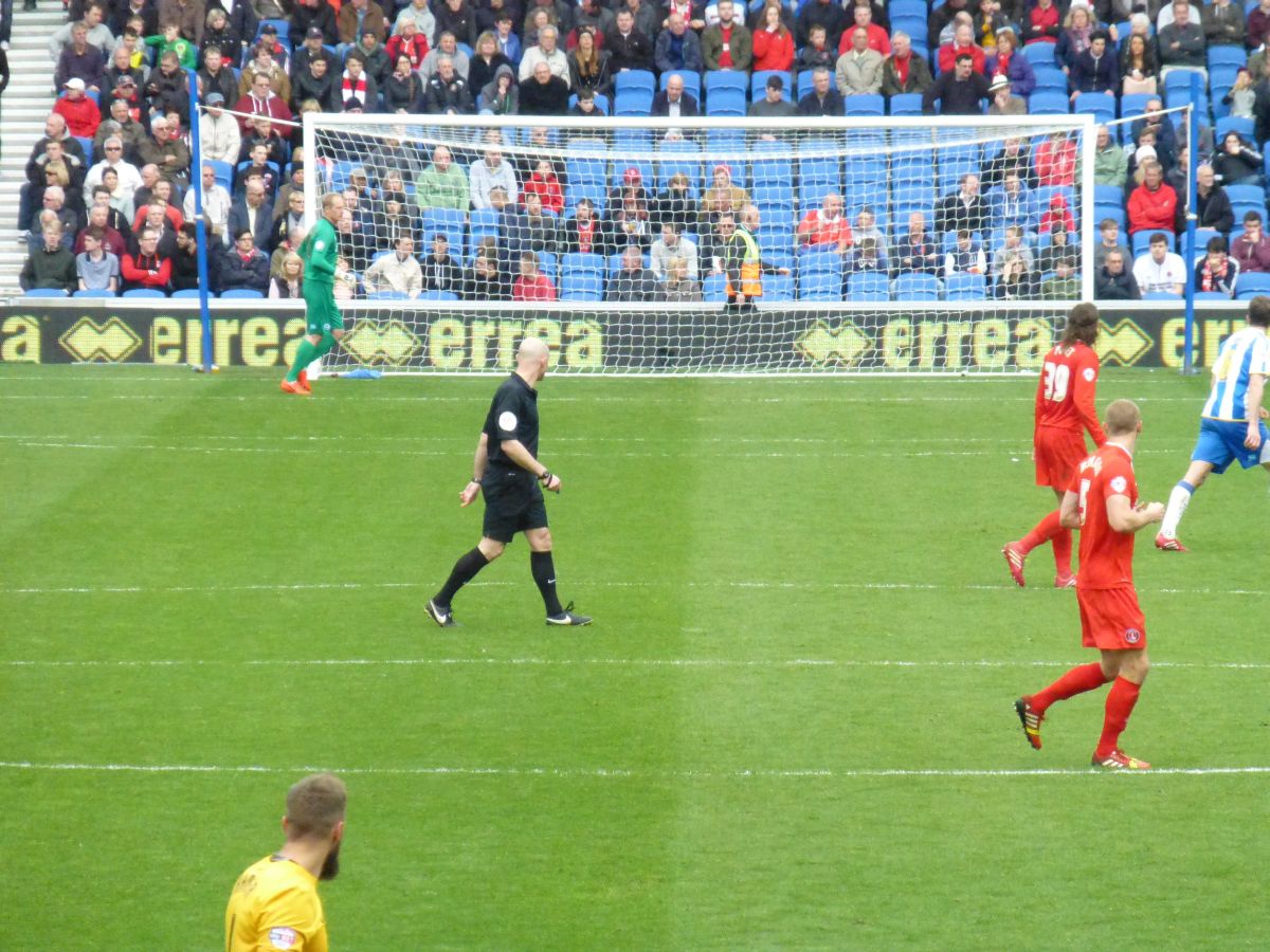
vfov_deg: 4.1
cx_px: 635
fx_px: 13355
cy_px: 476
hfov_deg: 5.4
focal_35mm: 364
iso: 1600
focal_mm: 65
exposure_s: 1/1300
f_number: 5.9
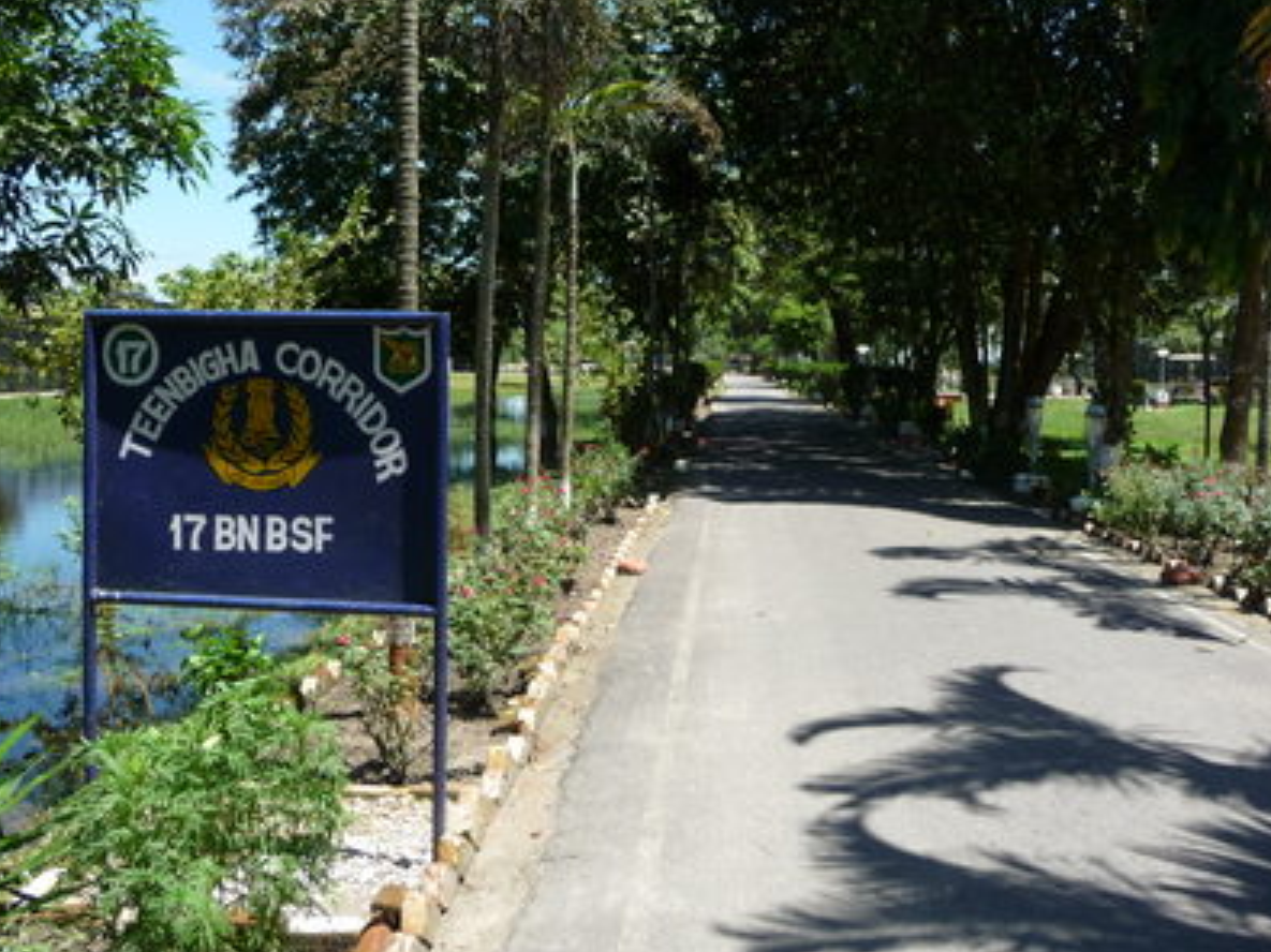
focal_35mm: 34
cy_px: 405
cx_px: 566
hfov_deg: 53.9
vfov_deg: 41.7
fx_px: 1248
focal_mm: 4.7
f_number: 3.3
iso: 100
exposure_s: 1/500
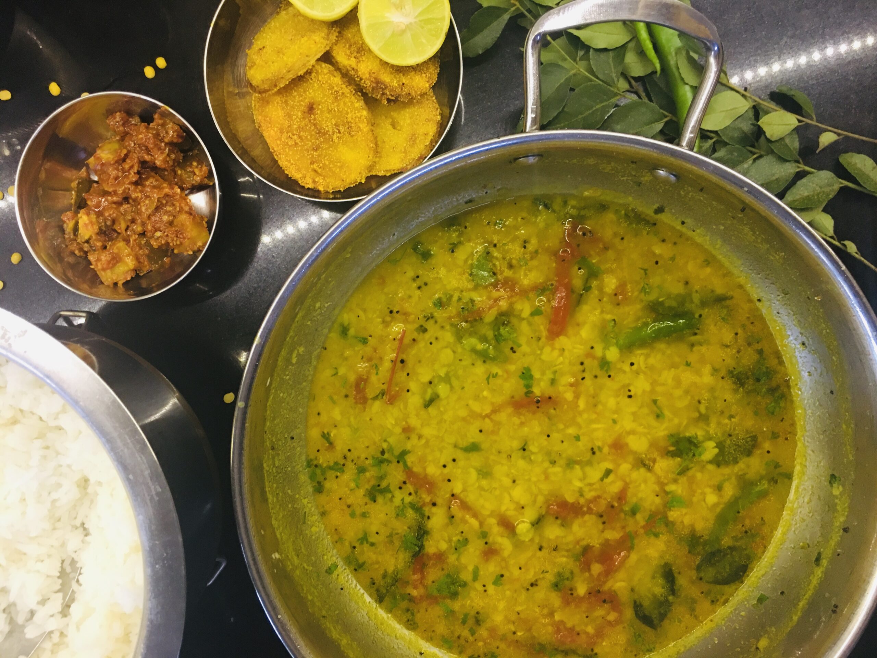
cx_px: 438
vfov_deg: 48.2
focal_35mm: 29
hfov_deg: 61.7
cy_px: 329
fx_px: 735
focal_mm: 4.15
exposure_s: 1/10
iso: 80
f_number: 2.2
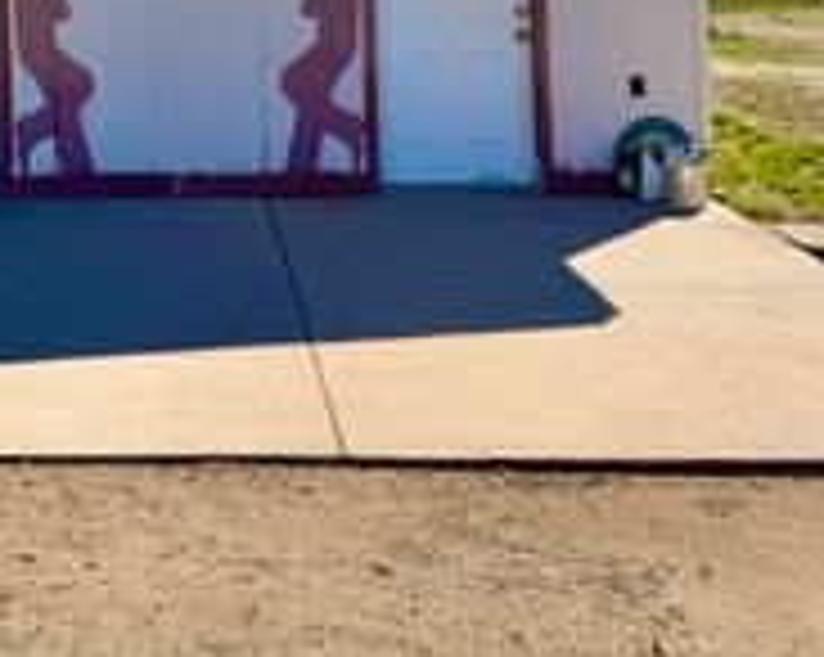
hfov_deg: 28.5
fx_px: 1559
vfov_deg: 22.1
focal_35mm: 64
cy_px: -115
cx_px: 81
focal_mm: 6.76
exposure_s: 1/7353
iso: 80
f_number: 1.78
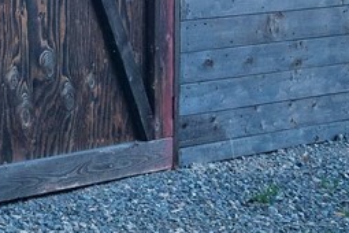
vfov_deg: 7.3
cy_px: -83
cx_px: -328
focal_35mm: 186
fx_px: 1803
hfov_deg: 10.3
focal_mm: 28
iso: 200
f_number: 13
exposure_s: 1/160
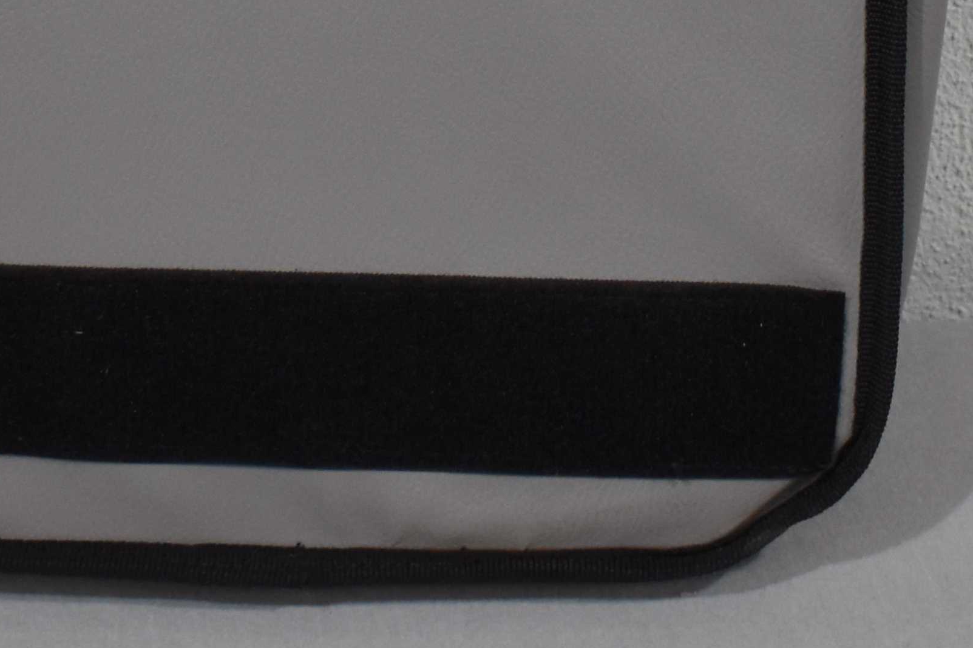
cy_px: -428
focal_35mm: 146
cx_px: 357
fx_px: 3945
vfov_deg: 9.1
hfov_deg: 14.0
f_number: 4
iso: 640
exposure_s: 1/250
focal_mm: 26
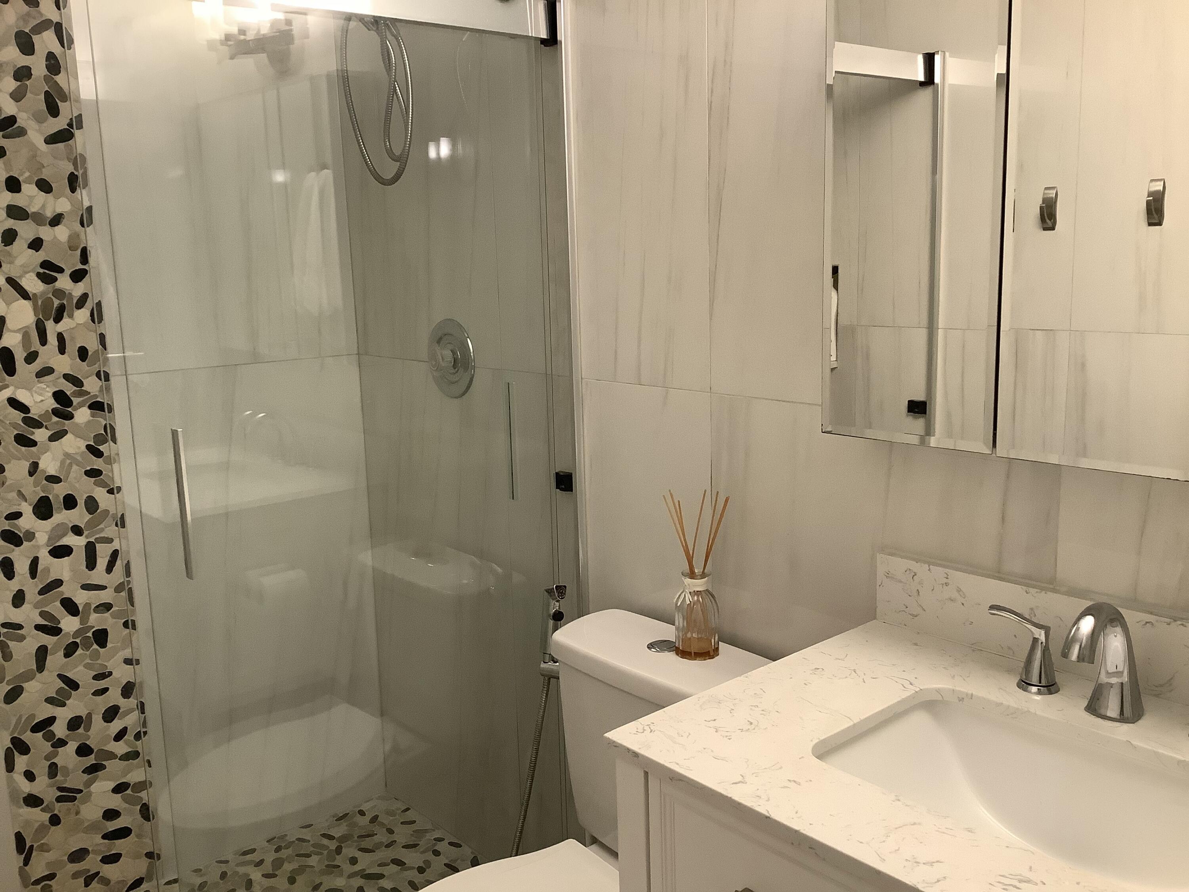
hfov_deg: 58.4
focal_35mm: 31
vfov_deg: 45.4
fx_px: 1065
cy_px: 446
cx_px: 594
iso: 160
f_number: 2.4
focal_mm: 3.3
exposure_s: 1/60
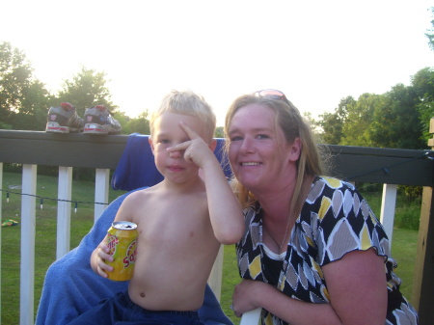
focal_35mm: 37
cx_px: 217
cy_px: 162
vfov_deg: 38.6
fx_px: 464
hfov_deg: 50.2
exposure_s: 1/60
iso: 80
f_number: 2.7
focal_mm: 6
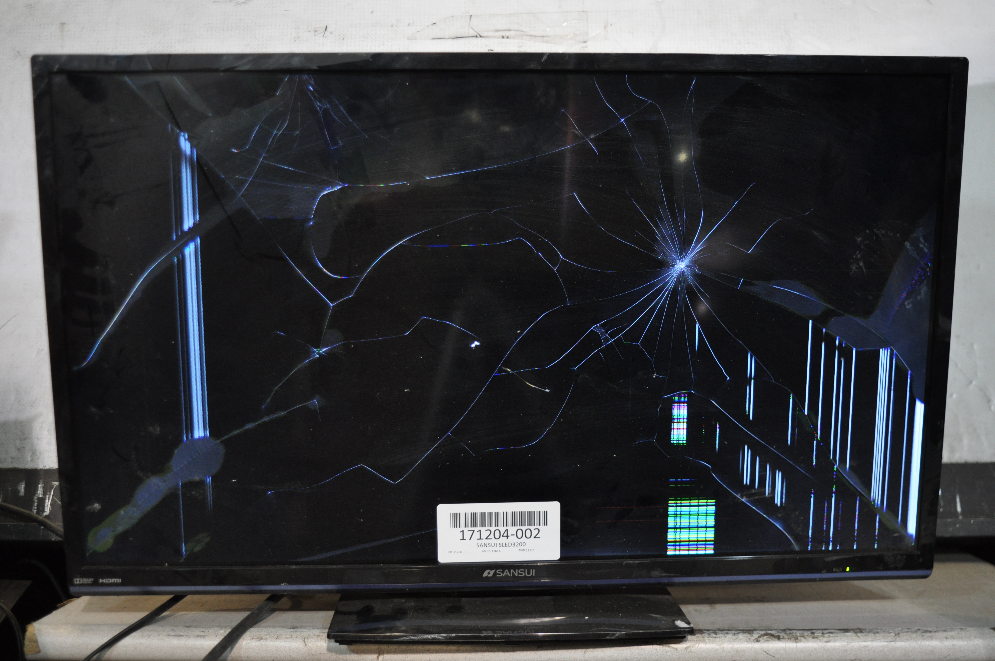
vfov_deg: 32.9
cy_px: 330
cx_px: 498
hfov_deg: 48.0
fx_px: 1118
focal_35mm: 40
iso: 800
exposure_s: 1/30
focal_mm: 27
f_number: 4
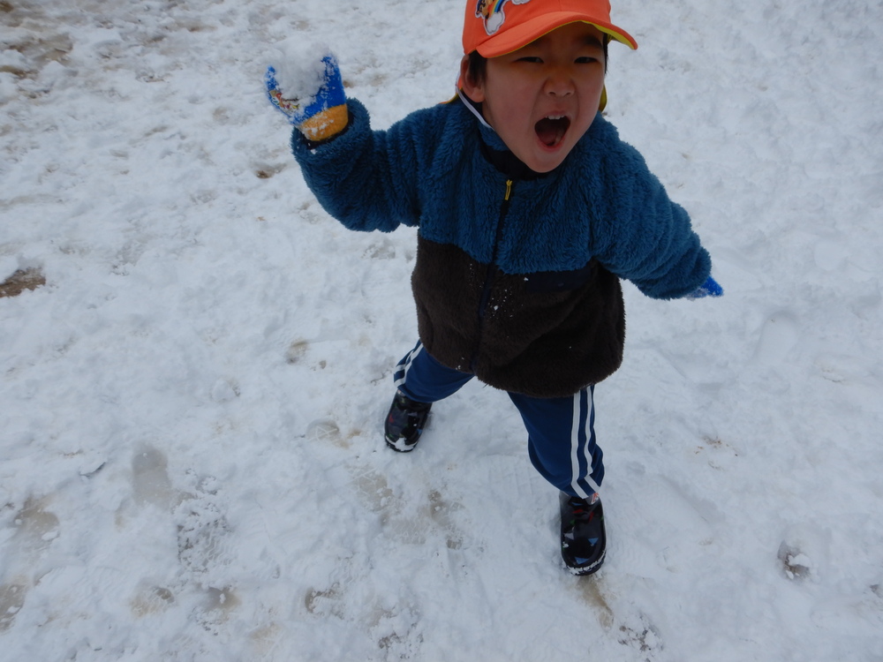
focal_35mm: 24
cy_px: 331
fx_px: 612
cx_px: 442
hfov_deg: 71.6
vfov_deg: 56.8
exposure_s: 1/1000
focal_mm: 4.3
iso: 125
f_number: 4.1
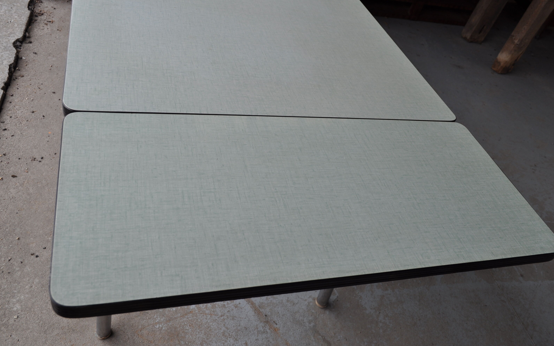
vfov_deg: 40.6
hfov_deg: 61.2
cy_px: 165
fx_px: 468
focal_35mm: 31
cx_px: 280
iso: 200
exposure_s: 1/200
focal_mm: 20
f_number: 7.1
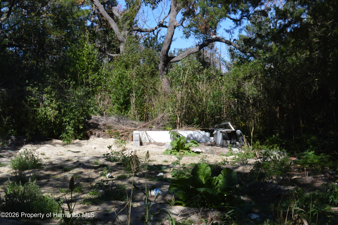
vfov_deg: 25.7
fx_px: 492
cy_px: 112
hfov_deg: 37.9
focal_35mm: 52
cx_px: 169
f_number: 7.1
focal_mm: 35
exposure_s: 1/200
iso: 100
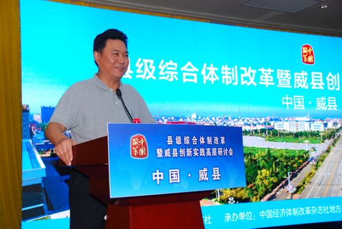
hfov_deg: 41.1
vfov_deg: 28.2
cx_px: 171
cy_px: 114
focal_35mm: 48
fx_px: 457
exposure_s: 1/60
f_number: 5
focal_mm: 32
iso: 400
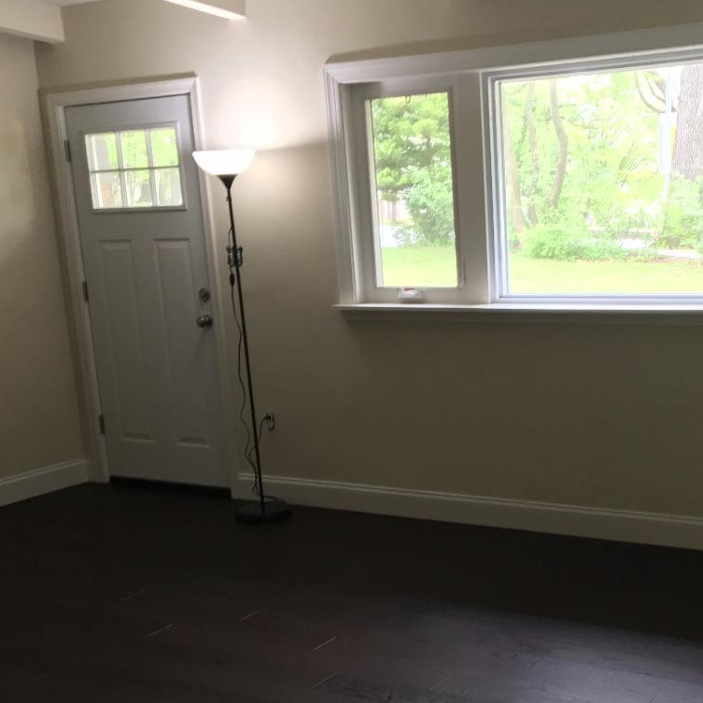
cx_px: 506
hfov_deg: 34.1
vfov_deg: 34.5
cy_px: 446
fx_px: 1126
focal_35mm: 49
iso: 100
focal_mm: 4.15
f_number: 2.2
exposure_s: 1/30
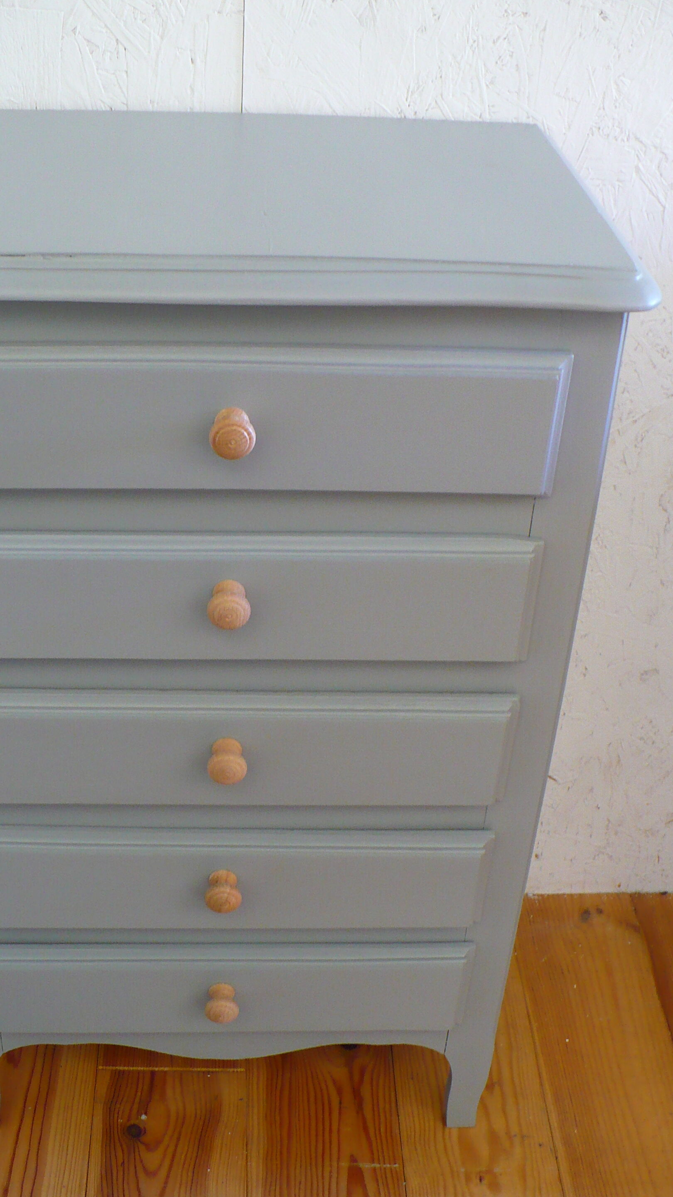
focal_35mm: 43
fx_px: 1364
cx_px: 266
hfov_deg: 27.6
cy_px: 624
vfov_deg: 47.3
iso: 200
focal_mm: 6.1
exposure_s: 1/20
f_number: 2.8
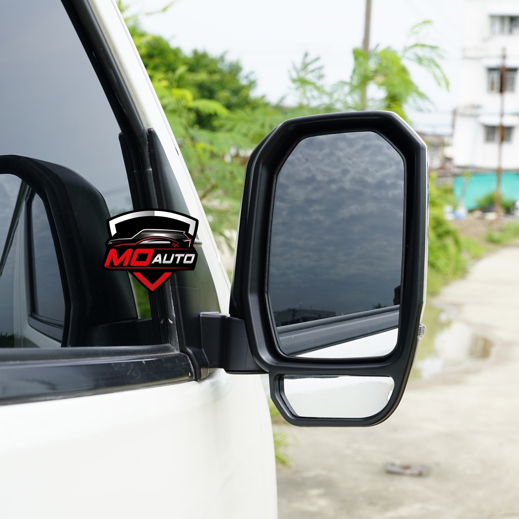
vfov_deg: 25.4
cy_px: 259
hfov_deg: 25.3
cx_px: 300
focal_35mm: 68
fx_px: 1153
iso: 100
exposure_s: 1/125
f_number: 8
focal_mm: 53
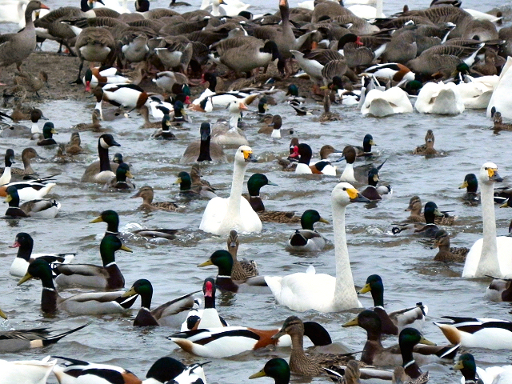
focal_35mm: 337
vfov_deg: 4.4
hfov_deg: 5.9
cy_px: 192
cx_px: 256
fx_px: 4985
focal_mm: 59.9
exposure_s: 1/150
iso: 800
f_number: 5
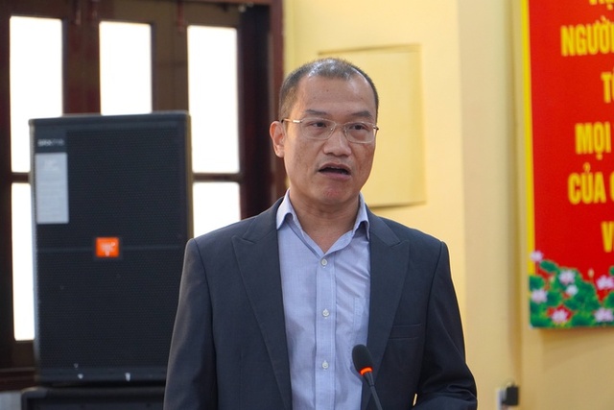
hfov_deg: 13.8
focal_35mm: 148
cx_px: 307
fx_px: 2533
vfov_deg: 9.2
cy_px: 205
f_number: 4
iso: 1250
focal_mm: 99
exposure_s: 1/160
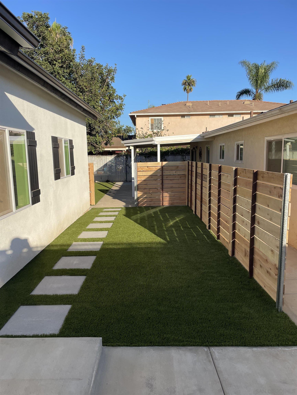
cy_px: 198
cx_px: 148
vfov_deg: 67.3
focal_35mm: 26
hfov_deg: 53.1
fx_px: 297
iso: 32
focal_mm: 4.2
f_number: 1.6
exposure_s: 1/2506
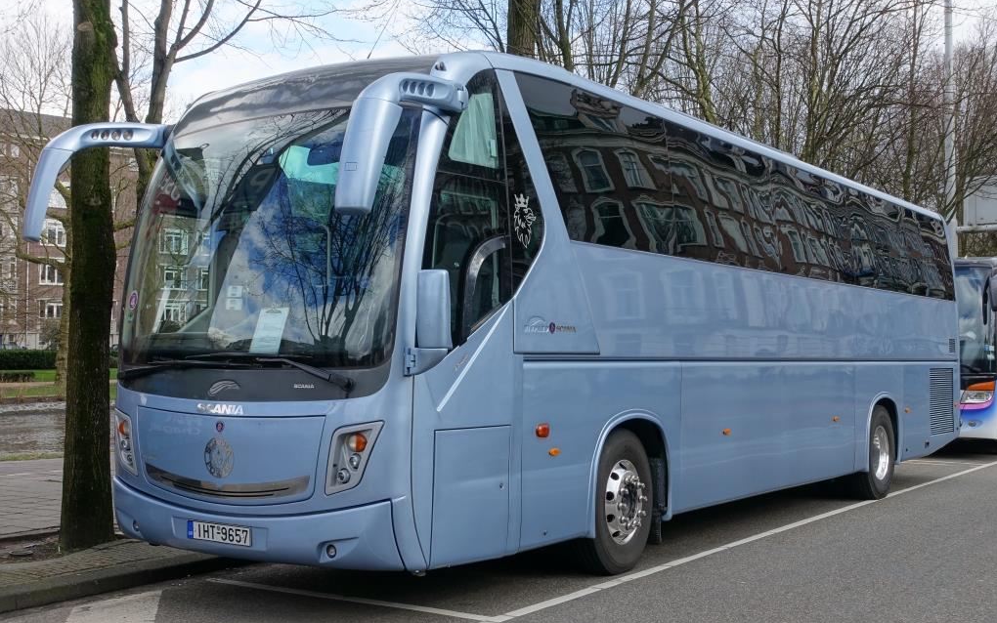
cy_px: 309
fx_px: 1196
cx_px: 499
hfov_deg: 45.3
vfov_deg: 29.2
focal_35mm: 44
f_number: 4
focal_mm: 15.74
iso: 125
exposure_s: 1/250
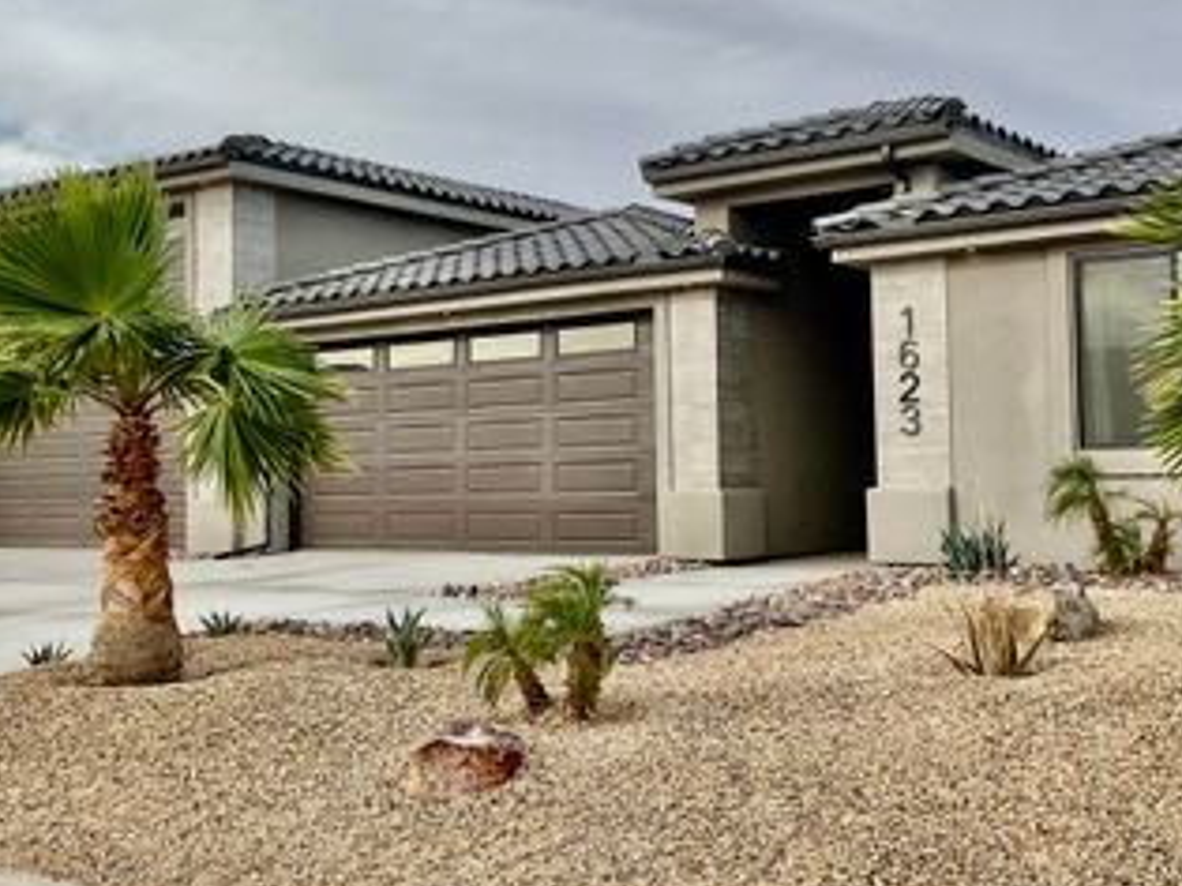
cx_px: 627
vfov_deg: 31.5
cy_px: 415
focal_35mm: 46
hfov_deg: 41.2
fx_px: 1570
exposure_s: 1/1534
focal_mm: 3
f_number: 1.8
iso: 16
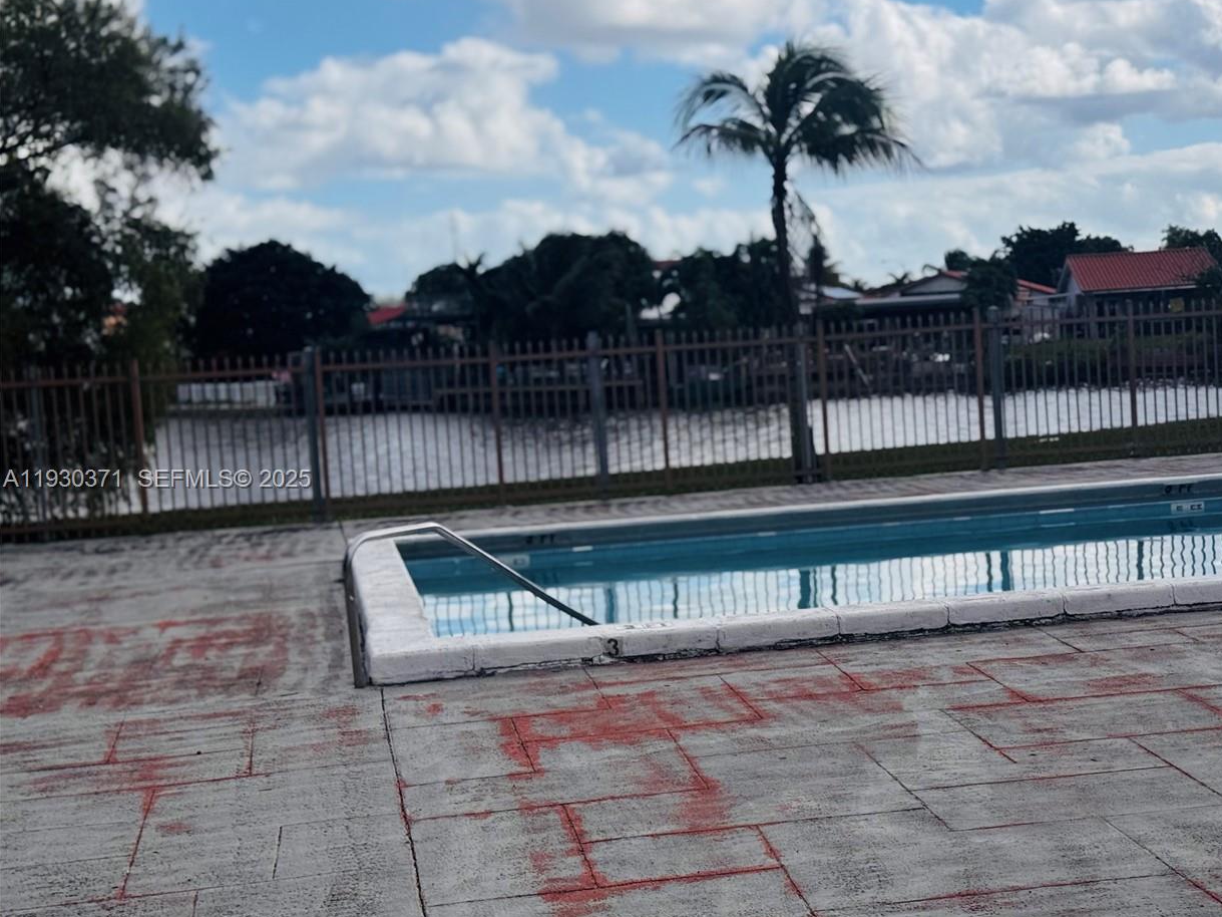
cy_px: 481
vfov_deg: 23.3
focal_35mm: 63
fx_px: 2224
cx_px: 801
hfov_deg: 30.5
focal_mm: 6.76
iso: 64
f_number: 1.78
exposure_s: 1/6410
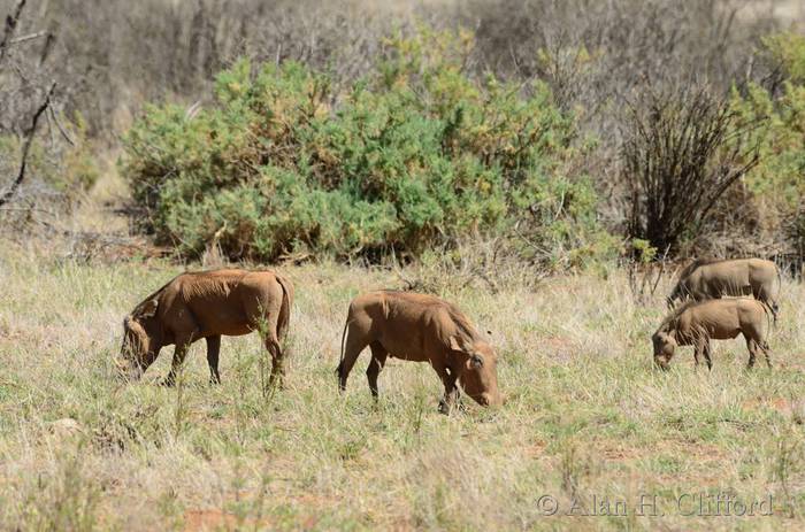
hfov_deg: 3.4
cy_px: 266
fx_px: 13383
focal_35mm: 600
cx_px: 402
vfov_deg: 2.3
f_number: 8
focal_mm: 400
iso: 200
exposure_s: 1/500
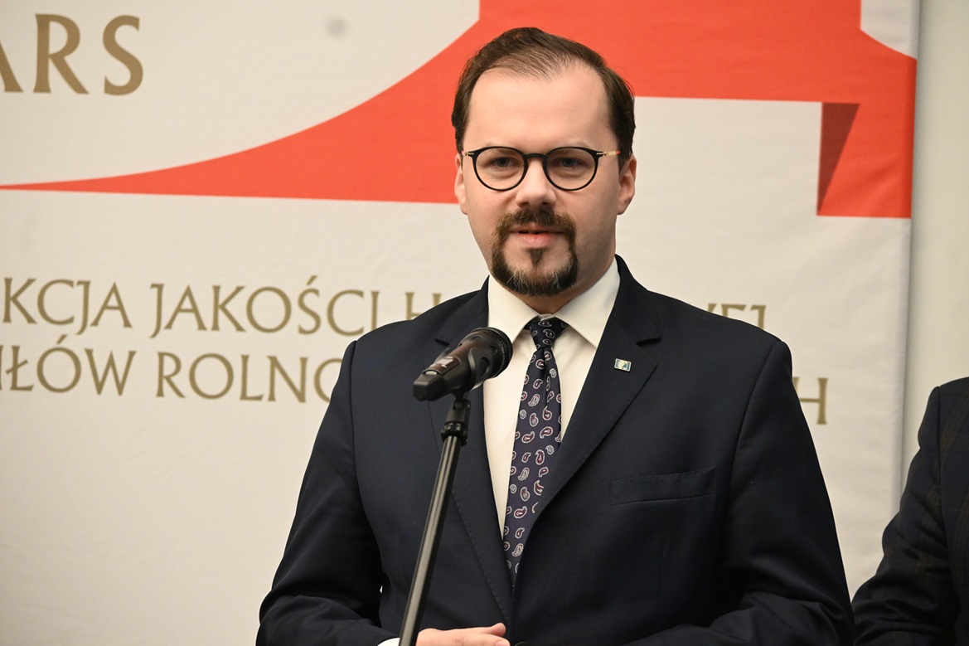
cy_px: 323
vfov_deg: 9.1
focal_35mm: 150
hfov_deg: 13.7
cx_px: 484
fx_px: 4037
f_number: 5
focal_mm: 100
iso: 3200
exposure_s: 1/100
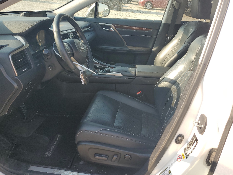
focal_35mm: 27
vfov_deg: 51.4
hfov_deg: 65.3
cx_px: 118
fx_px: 182
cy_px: 87
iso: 50
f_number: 1.5
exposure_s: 1/556
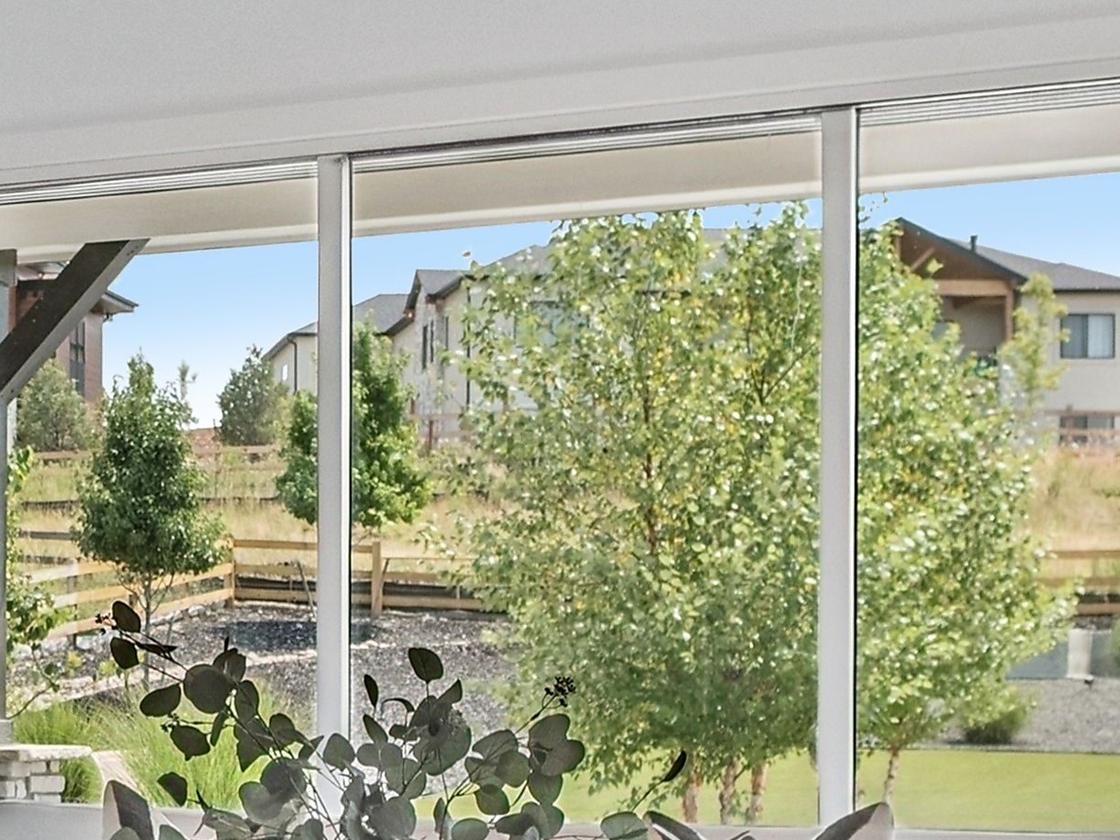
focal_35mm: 85
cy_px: 756
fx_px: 2750
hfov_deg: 21.7
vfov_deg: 17.1
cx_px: -133
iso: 400
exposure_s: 1/500
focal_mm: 10
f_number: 3.5
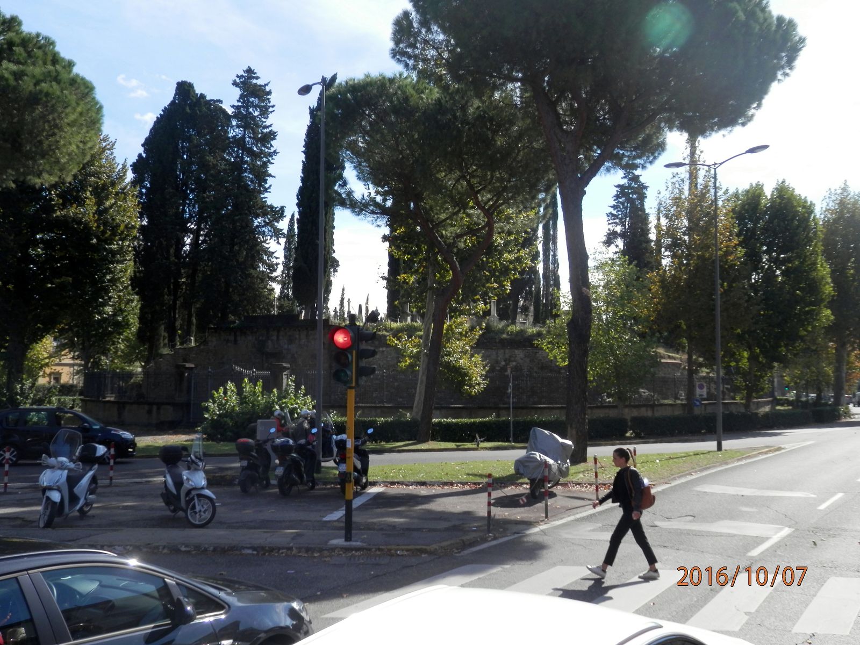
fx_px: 820
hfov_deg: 55.4
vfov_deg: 42.9
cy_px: 322
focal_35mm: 33
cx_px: 430
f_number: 3.4
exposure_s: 1/640
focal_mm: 6
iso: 80
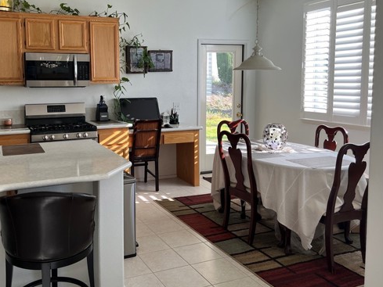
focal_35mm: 34
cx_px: 136
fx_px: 376
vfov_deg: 41.6
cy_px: 112
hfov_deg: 53.2
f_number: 1.5
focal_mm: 5.7
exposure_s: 1/193
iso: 40
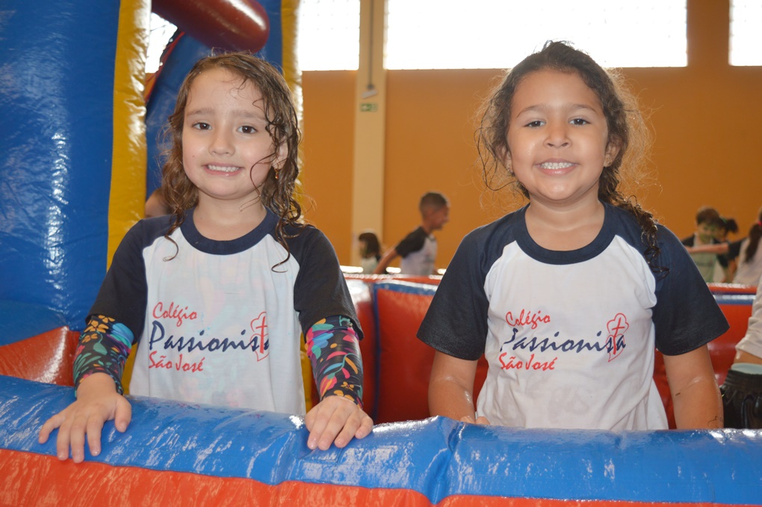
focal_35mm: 48
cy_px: 254
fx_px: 1015
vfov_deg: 28.0
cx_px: 381
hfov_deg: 41.1
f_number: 4.5
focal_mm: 32
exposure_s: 1/125
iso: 250
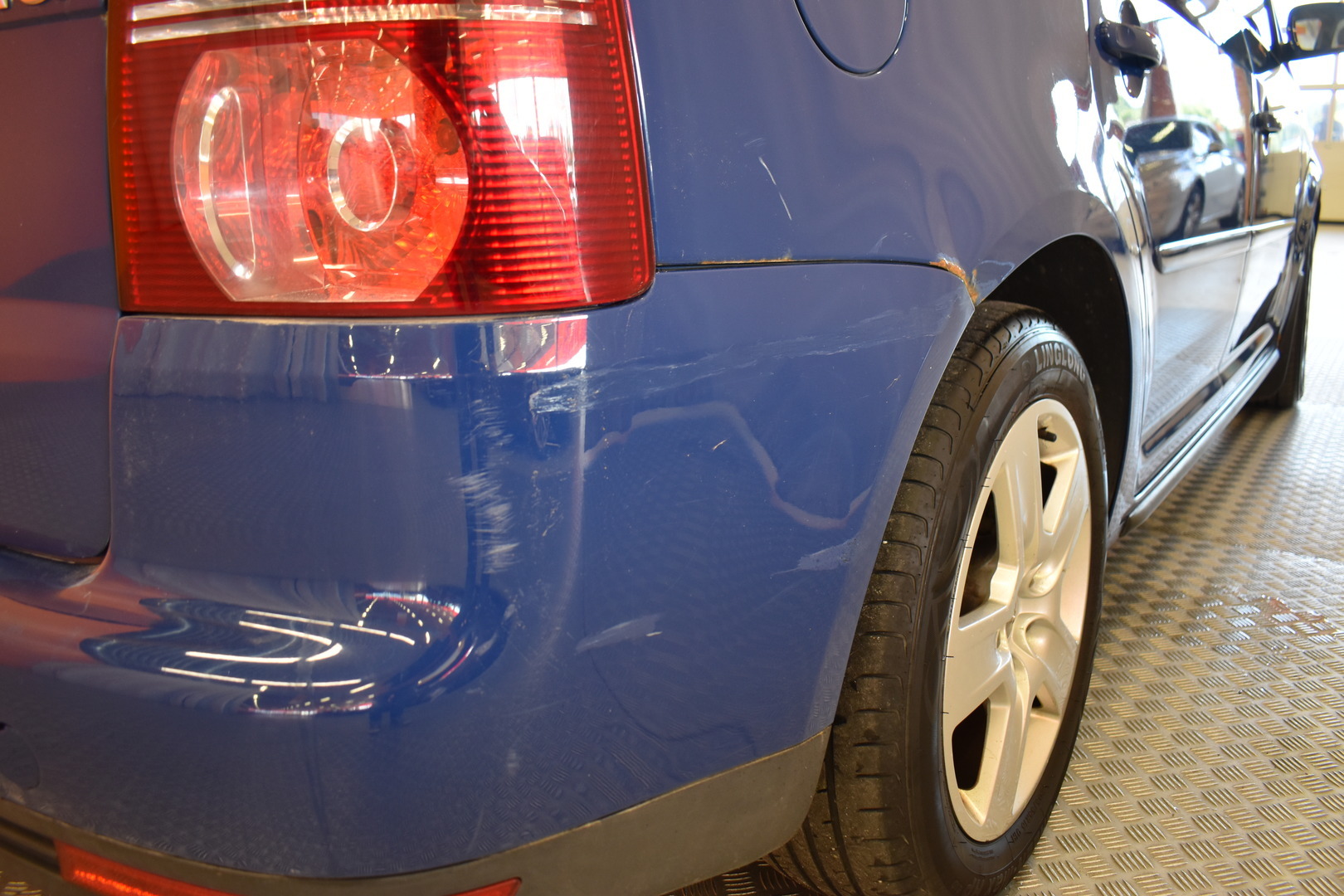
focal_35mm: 27
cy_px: 448
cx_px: 672
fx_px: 1008
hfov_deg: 67.4
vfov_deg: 47.9
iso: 560
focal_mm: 18
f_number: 4
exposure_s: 1/60
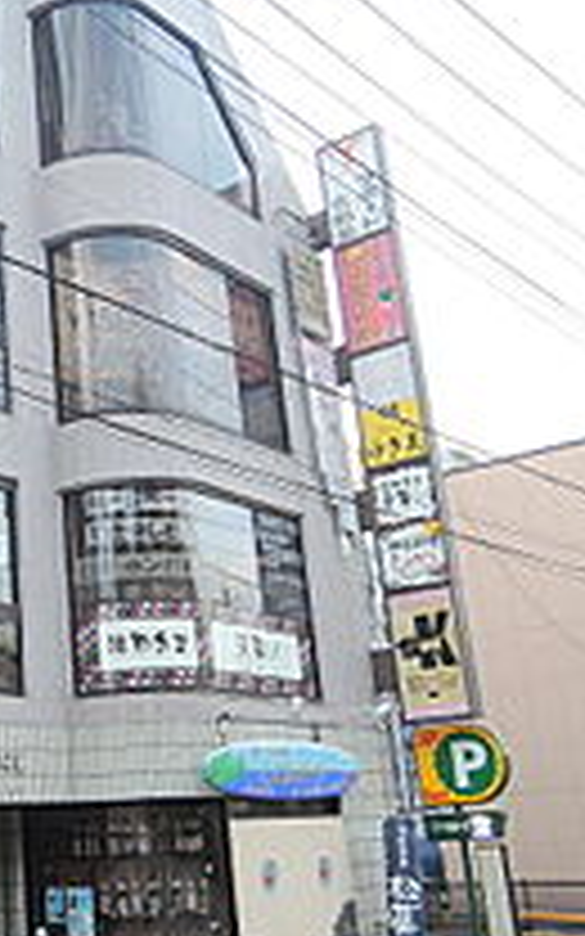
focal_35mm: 47
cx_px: -18
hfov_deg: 25.8
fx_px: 1199
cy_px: 410
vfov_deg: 42.6
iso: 80
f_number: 2.8
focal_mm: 5.1
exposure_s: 1/50
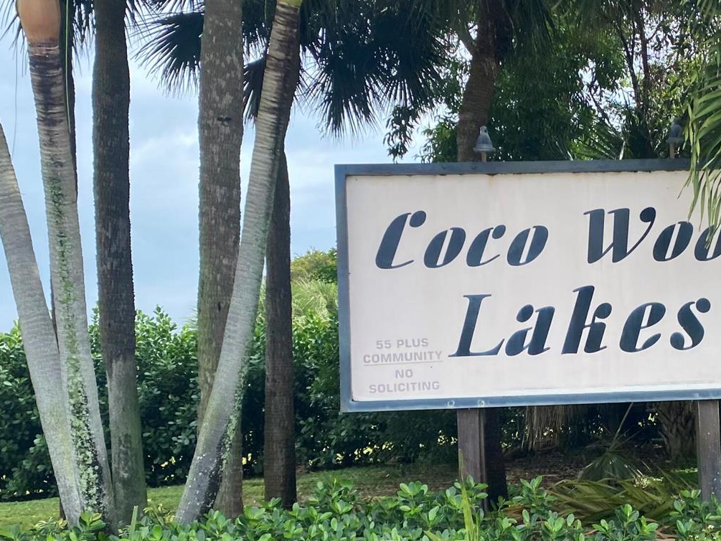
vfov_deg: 27.5
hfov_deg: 35.1
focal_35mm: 53
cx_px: 571
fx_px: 1104
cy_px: 326
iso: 32
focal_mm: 4.25
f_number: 1.8
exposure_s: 1/654
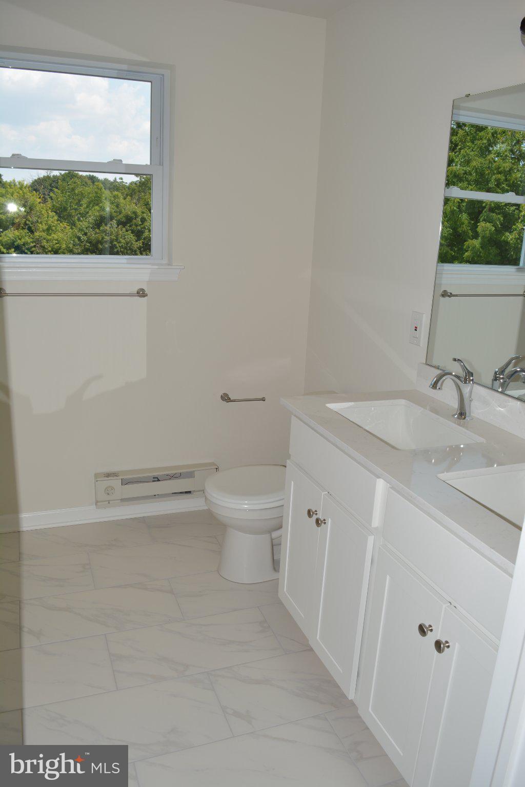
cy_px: 394
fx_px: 591
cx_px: 262
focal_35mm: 27
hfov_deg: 47.9
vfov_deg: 67.4
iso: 100
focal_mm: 18
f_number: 7.1
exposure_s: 1/200
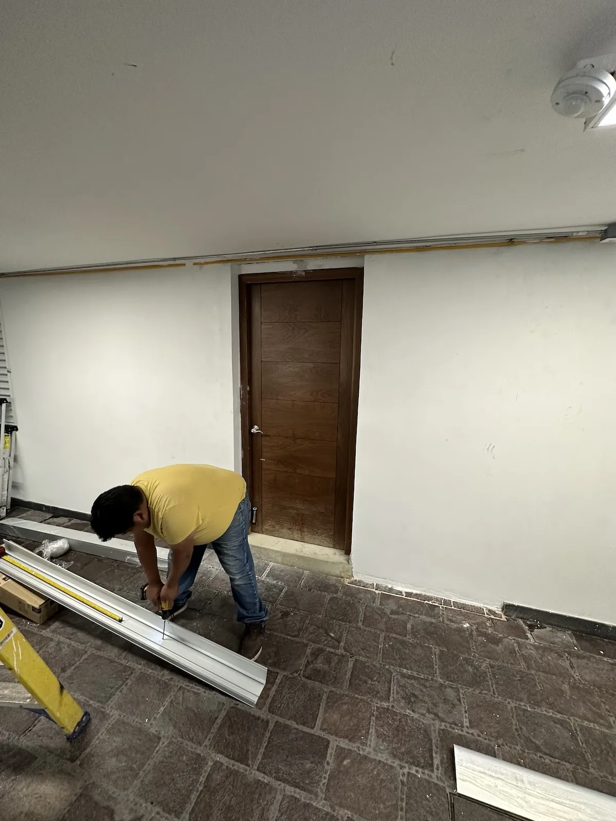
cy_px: 410
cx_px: 308
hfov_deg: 85.7
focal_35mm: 14
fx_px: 332
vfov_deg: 102.1
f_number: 2.2
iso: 200
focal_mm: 2.22
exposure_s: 1/60
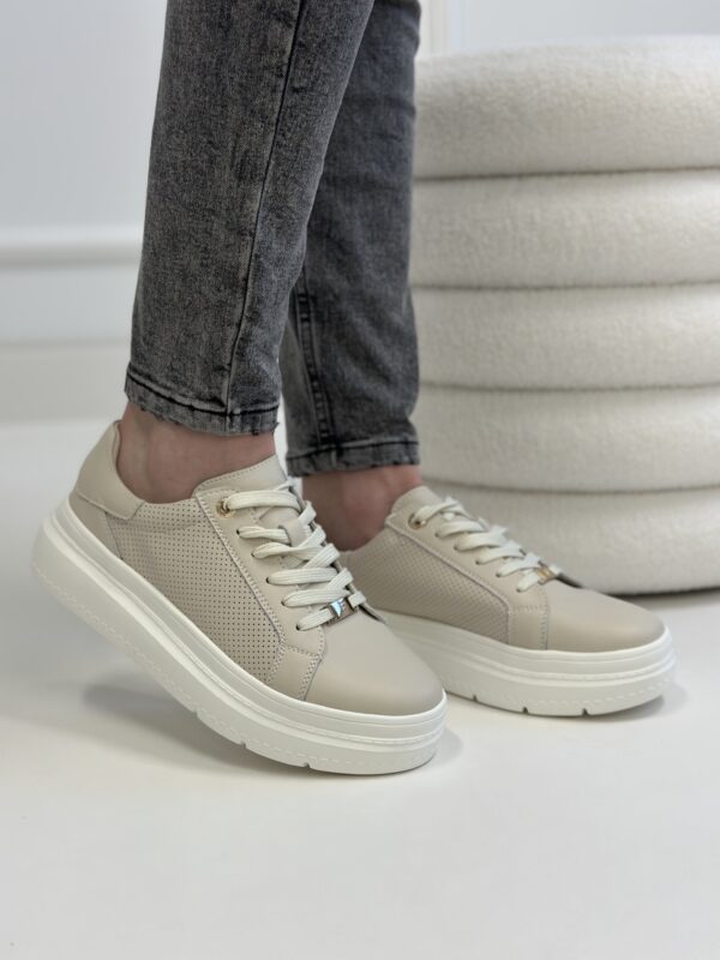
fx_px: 1331
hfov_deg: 30.3
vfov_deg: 39.7
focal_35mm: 48
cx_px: 360
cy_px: 480
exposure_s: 1/100
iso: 100
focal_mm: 6.86
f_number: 1.78
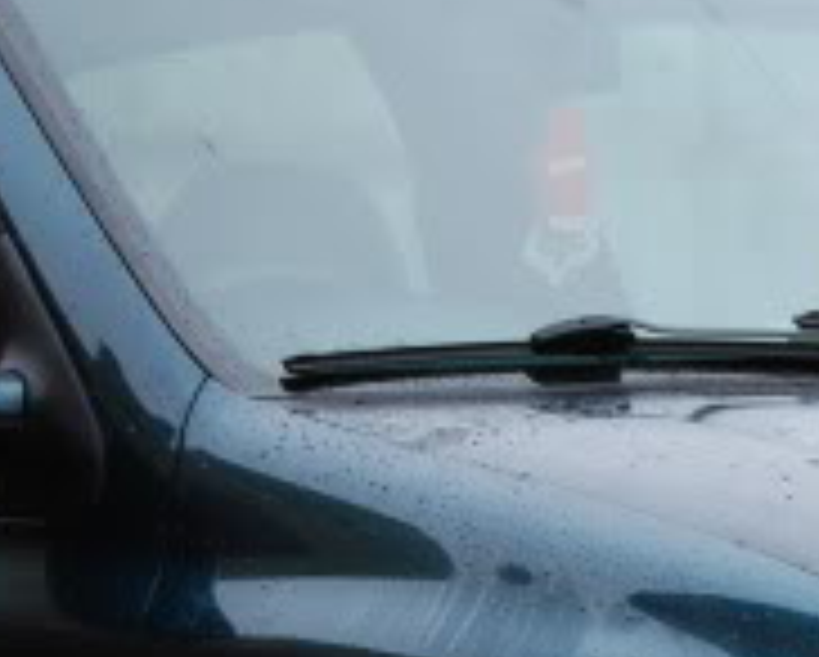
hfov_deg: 3.4
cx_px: 1663
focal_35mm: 557
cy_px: 628
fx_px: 13516
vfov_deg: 2.8
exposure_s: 1/320
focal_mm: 90
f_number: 4.8
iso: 200
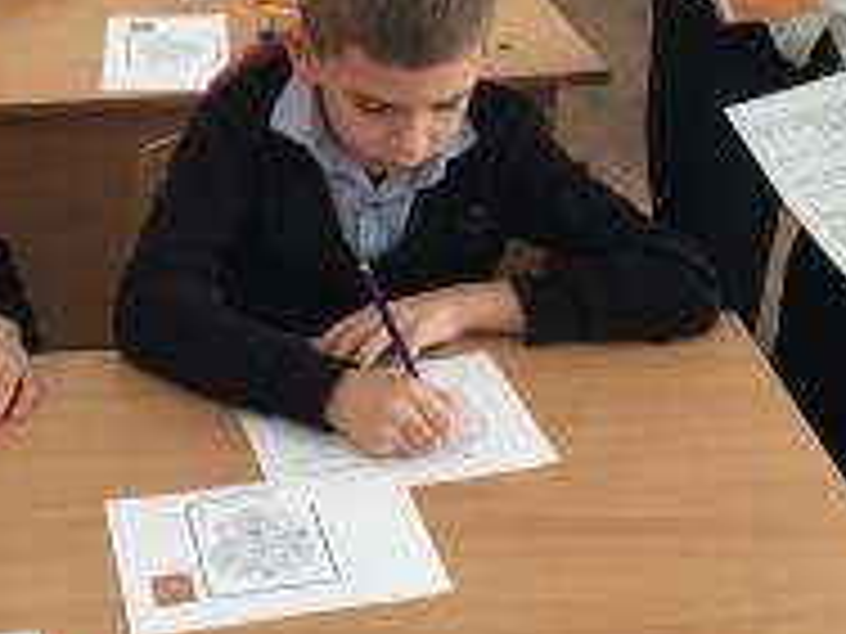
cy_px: 18
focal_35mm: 69
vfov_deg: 20.7
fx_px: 1686
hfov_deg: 27.9
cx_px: 248
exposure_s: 1/33
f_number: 2.2
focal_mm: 4.15
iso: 40
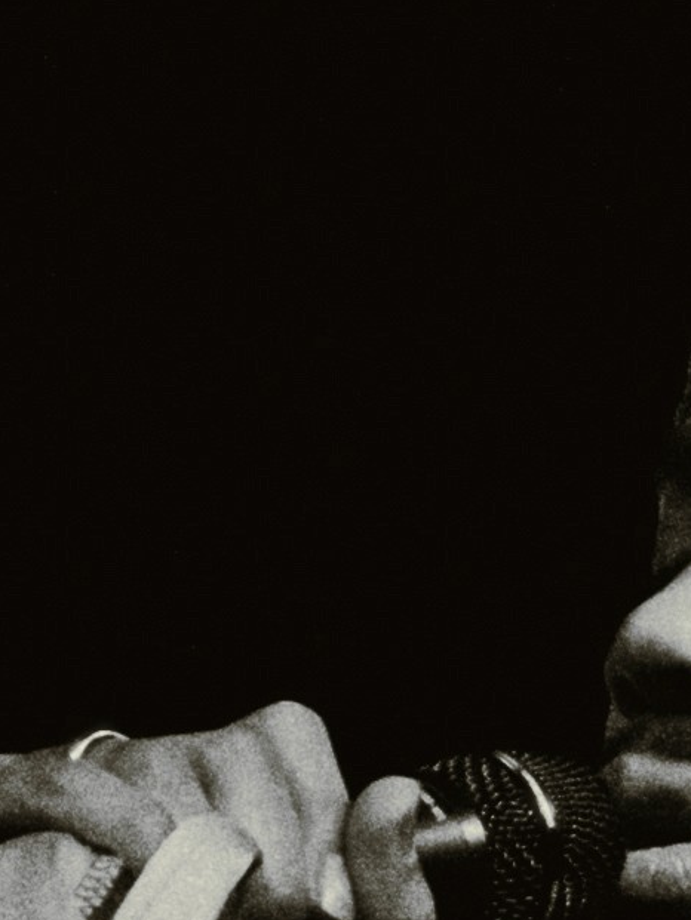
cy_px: 1640
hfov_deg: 2.2
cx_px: 1029
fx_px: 18359
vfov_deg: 2.9
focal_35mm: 690
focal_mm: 105
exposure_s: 1/125
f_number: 5
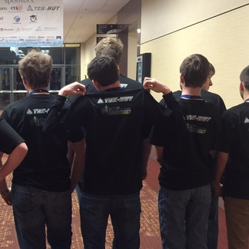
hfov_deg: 29.3
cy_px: 153
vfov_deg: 29.9
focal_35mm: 57
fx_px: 464
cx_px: 47
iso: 64
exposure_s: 1/4
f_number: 2.2
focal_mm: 4.15
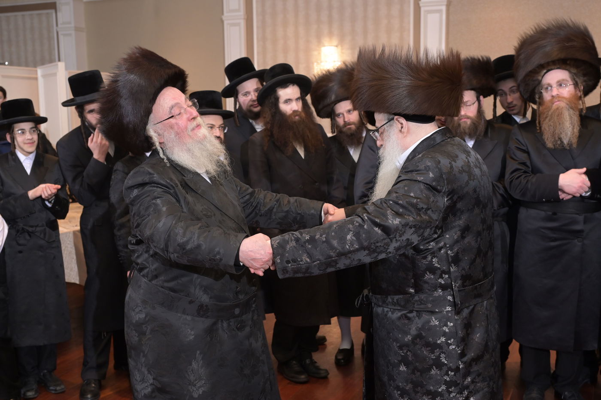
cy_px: 200
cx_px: 300
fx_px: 667
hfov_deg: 48.5
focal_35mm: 40
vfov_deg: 33.3
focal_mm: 40
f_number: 6.3
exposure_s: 1/125
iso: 2000
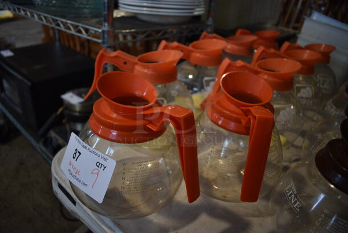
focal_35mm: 27
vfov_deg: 48.0
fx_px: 261
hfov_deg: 67.3
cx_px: 174
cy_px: 116
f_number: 3.5
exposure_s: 1/250
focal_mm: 18
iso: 560
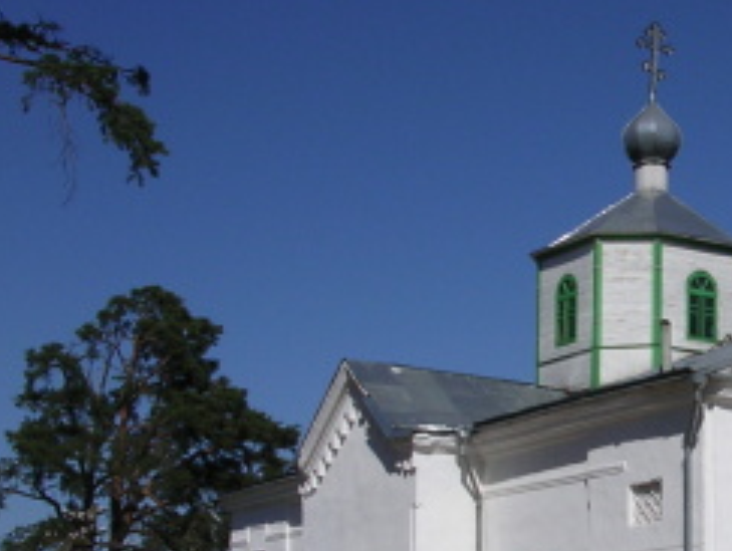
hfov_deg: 22.9
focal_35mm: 82
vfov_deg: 18.0
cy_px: 340
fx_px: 1737
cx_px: 724
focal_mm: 5.8
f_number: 5.6
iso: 100
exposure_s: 1/880
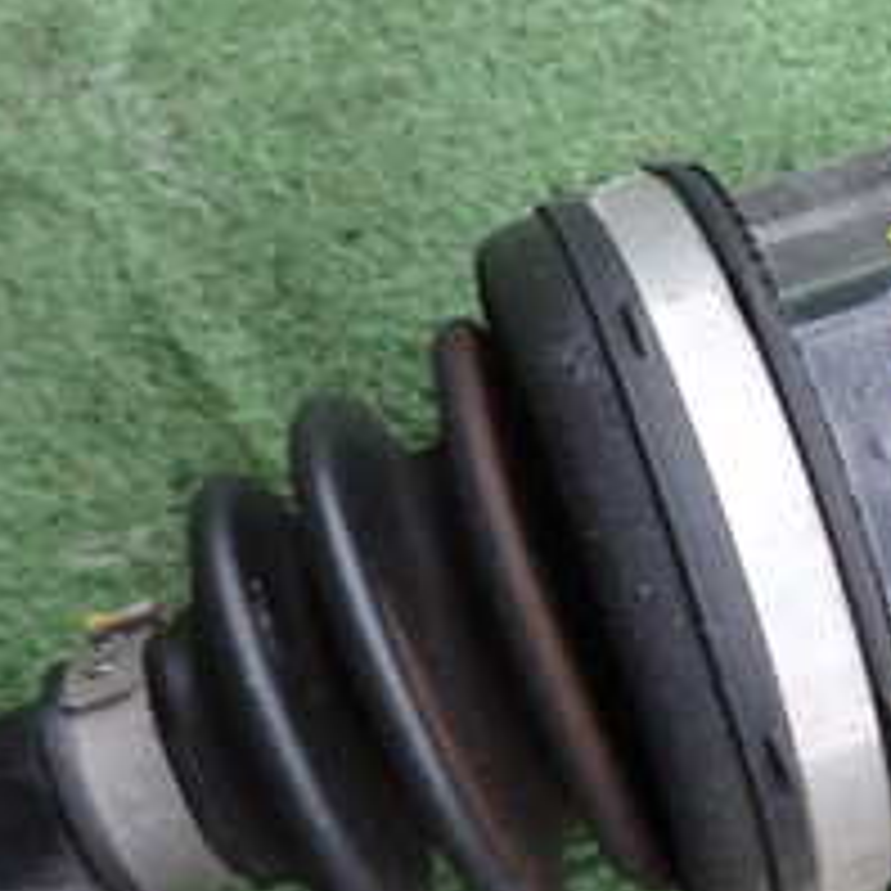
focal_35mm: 67
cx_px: 868
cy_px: 536
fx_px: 1951
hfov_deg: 24.7
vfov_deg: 25.7
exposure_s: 1/40
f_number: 2
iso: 200
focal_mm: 4.5
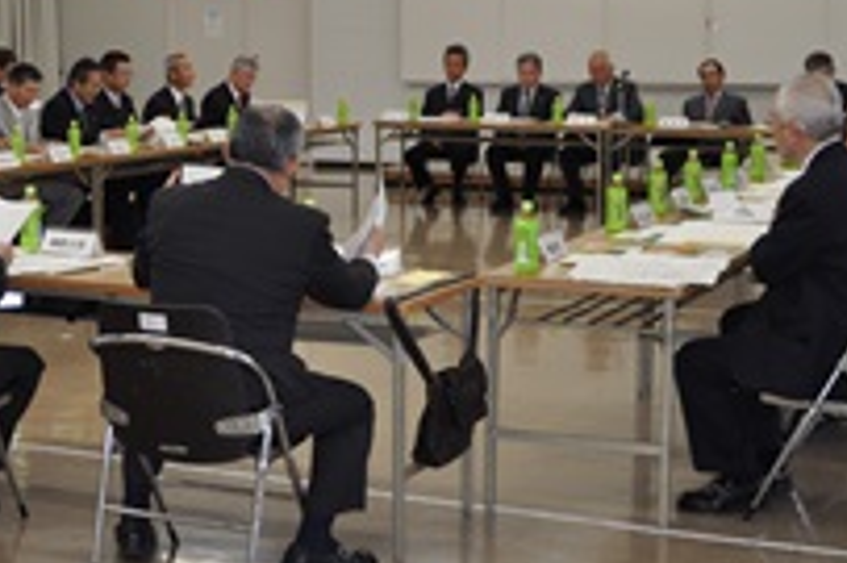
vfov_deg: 18.5
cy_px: 158
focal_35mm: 73
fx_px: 1716
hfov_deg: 27.4
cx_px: 229
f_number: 4
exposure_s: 1/125
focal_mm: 22
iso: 400
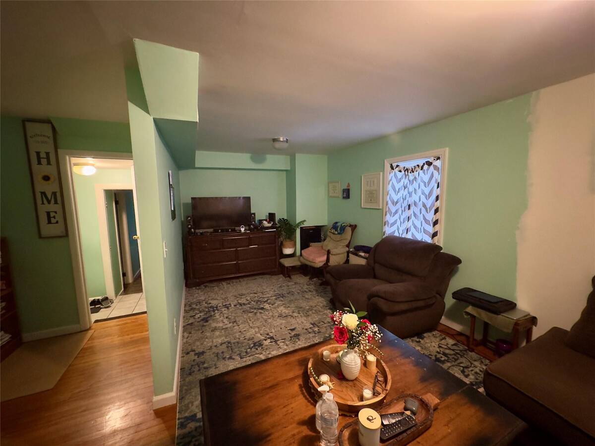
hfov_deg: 102.1
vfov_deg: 85.7
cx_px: 298
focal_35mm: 14
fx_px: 241
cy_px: 223
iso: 1600
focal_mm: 2.22
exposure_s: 1/30
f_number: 2.2
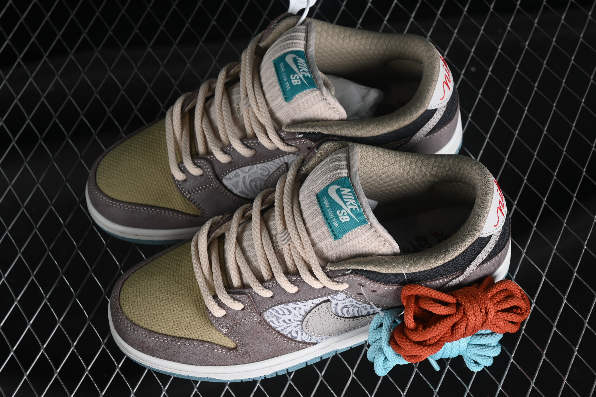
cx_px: 298
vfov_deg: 18.2
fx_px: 1242
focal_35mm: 75
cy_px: 198
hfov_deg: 27.0
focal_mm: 50
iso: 160
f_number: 7.1
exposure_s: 1/60
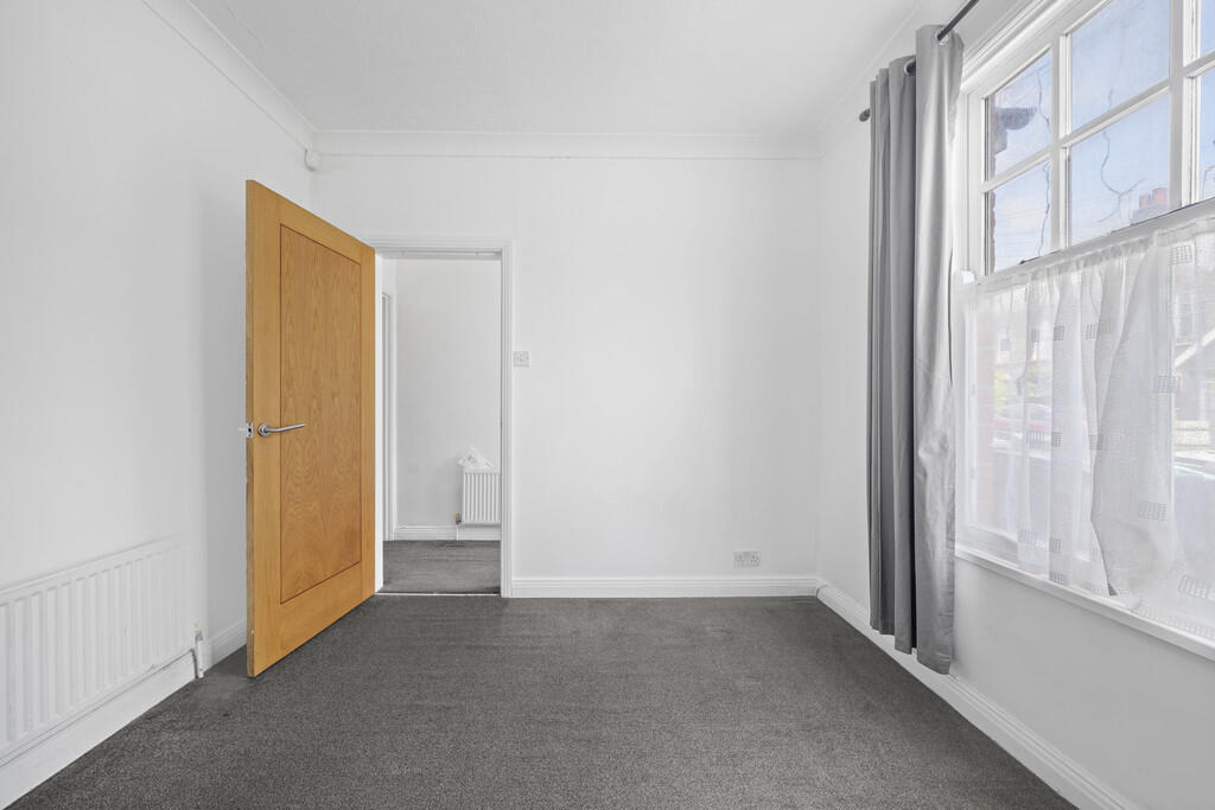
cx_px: 608
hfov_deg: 112.6
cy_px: 405
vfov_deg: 90.0
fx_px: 405
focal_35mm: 12
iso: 100
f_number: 9
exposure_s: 1
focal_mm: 12
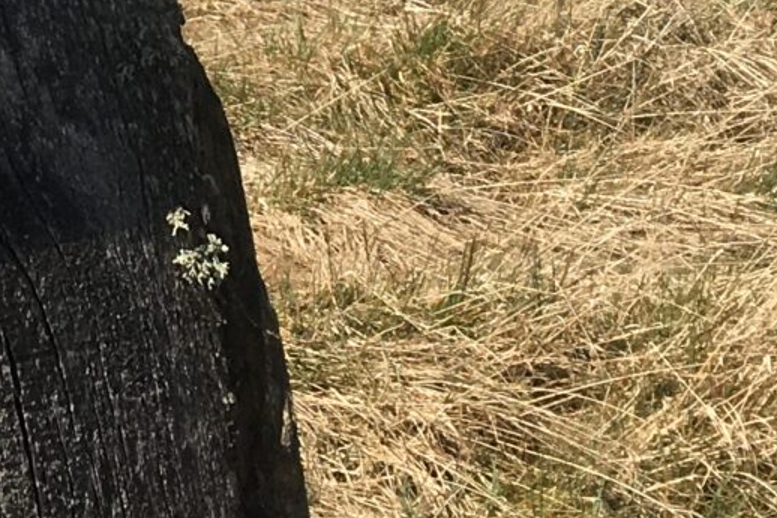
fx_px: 3215
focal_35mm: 149
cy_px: -742
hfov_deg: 13.3
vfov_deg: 8.4
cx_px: -210
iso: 25
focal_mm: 4.15
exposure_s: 1/1603
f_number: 2.2
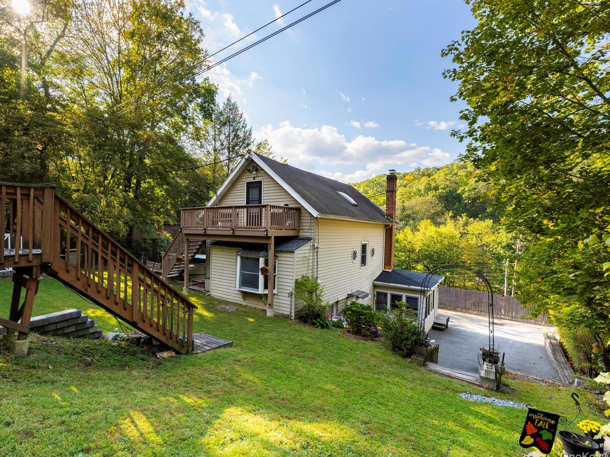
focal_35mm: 16
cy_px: 224
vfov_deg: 78.1
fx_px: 282
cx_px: 270
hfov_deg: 94.1
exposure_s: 1/500
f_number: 8
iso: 320
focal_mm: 14
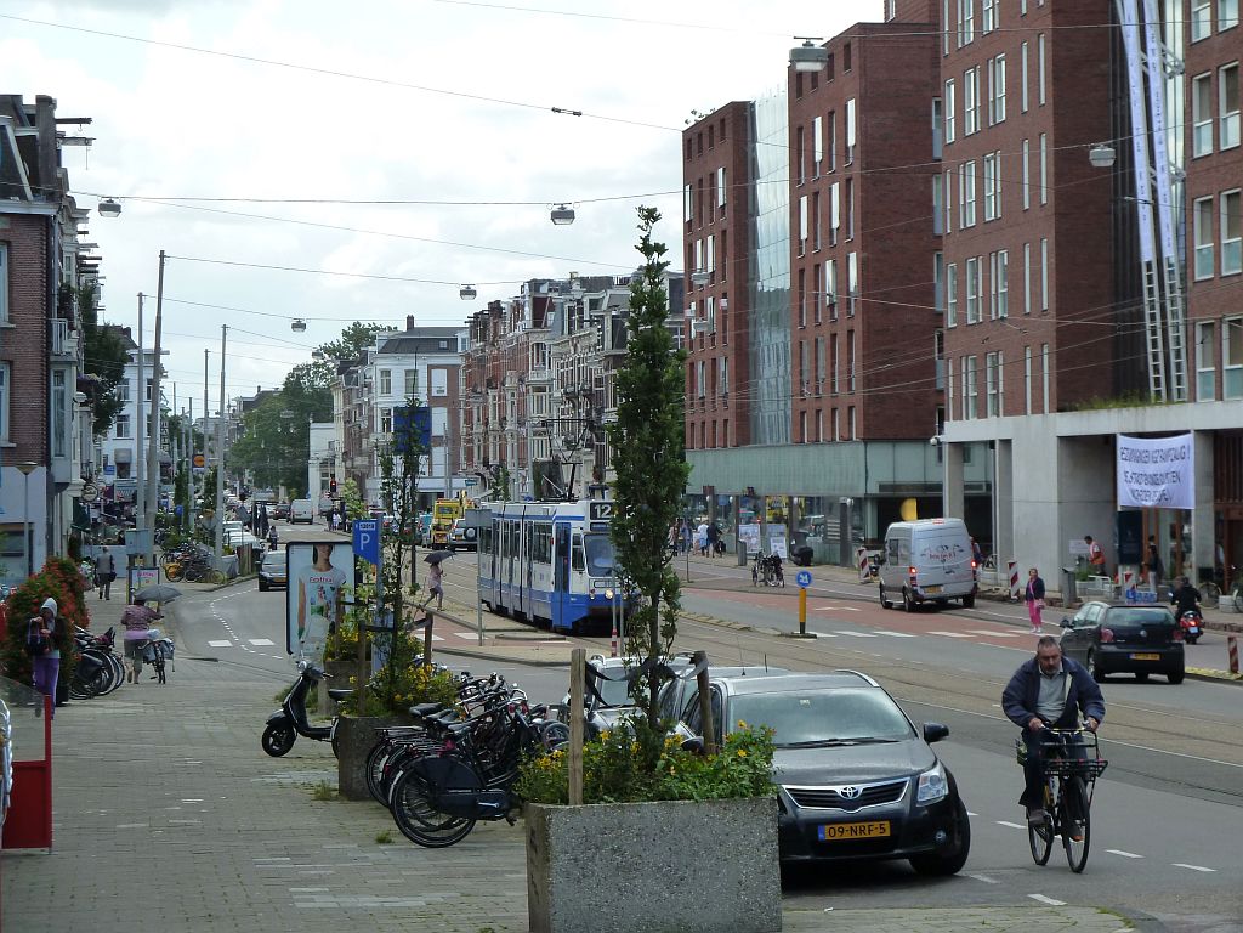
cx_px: 622
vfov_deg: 13.3
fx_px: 3986
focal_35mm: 111
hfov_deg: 17.7
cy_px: 466
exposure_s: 1/250
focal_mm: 18.2
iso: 125
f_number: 4.4
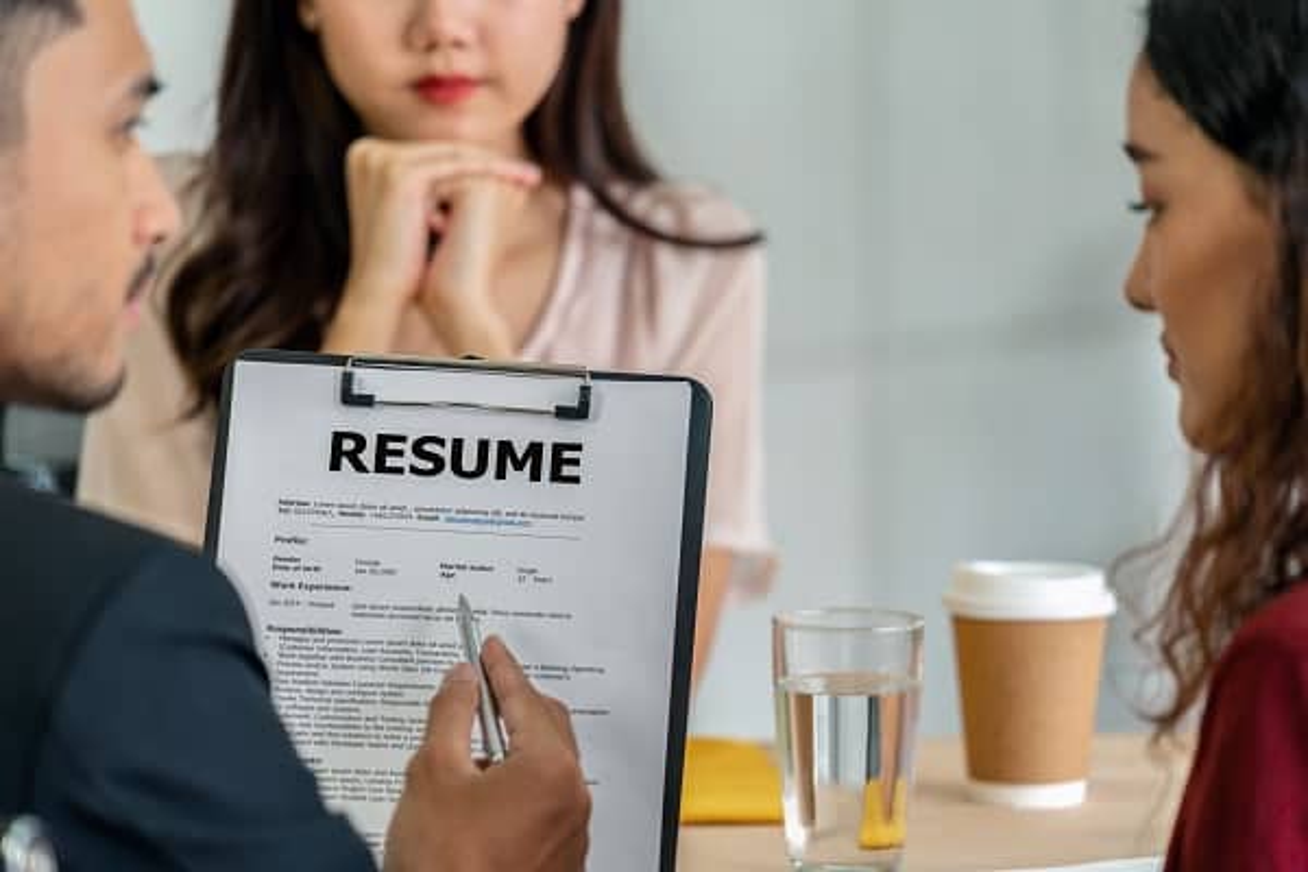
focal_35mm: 200
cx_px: 654
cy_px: 436
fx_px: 7266
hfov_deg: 10.3
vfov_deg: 6.9
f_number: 4
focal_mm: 200
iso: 250
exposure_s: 1/125
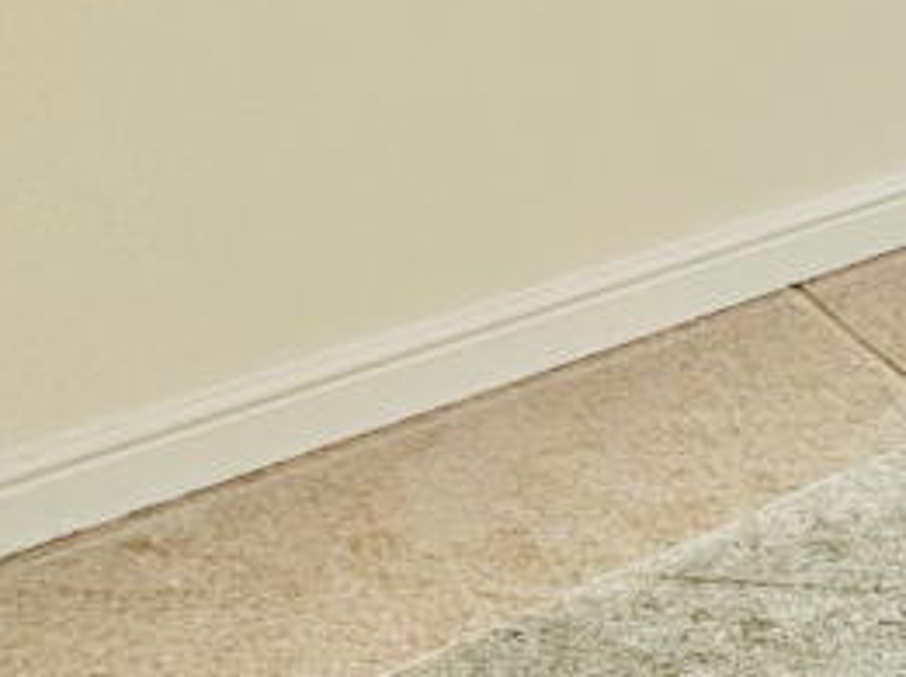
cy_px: 122
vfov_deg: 26.0
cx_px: 1628
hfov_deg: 21.9
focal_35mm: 55
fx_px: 1438
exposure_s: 1/100
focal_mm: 2.22
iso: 250
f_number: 2.2
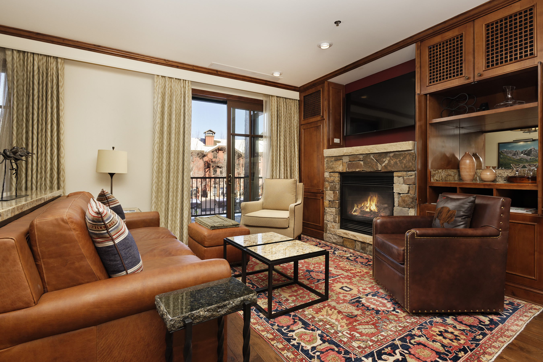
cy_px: 181
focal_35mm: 19
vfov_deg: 64.6
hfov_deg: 86.9
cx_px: 272
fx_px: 287
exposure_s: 1/1000
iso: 800
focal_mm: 19
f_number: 7.1
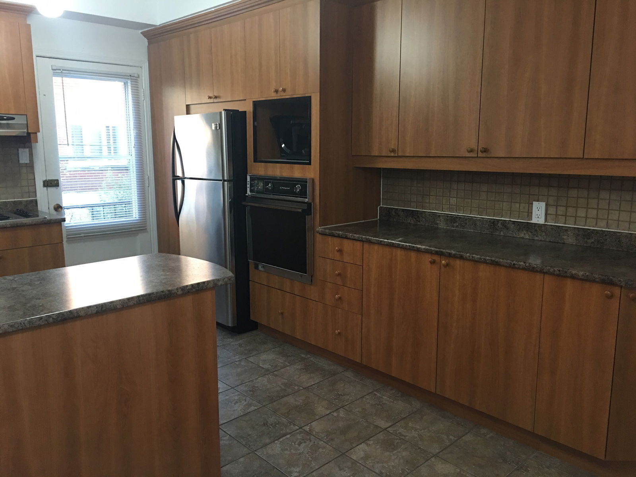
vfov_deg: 48.2
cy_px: 238
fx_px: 533
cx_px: 318
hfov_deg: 61.7
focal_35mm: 29
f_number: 2.2
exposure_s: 1/15
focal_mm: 4.15
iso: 80
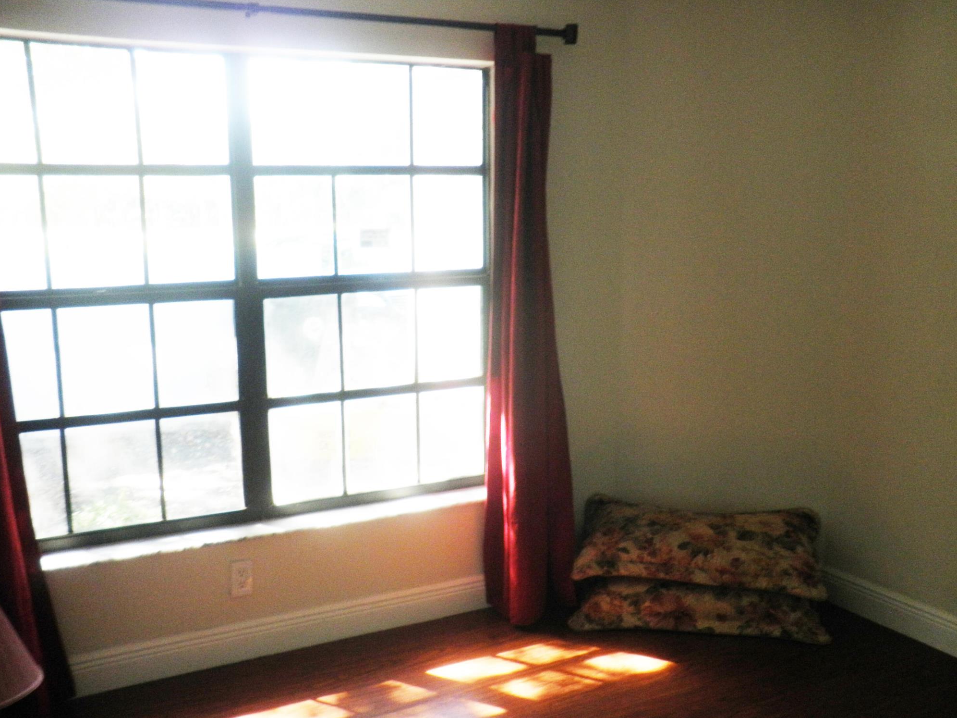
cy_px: 368
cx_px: 488
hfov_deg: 50.1
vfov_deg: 38.7
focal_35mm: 37
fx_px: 1023
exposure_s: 1/30
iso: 160
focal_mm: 6.3
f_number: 3.5
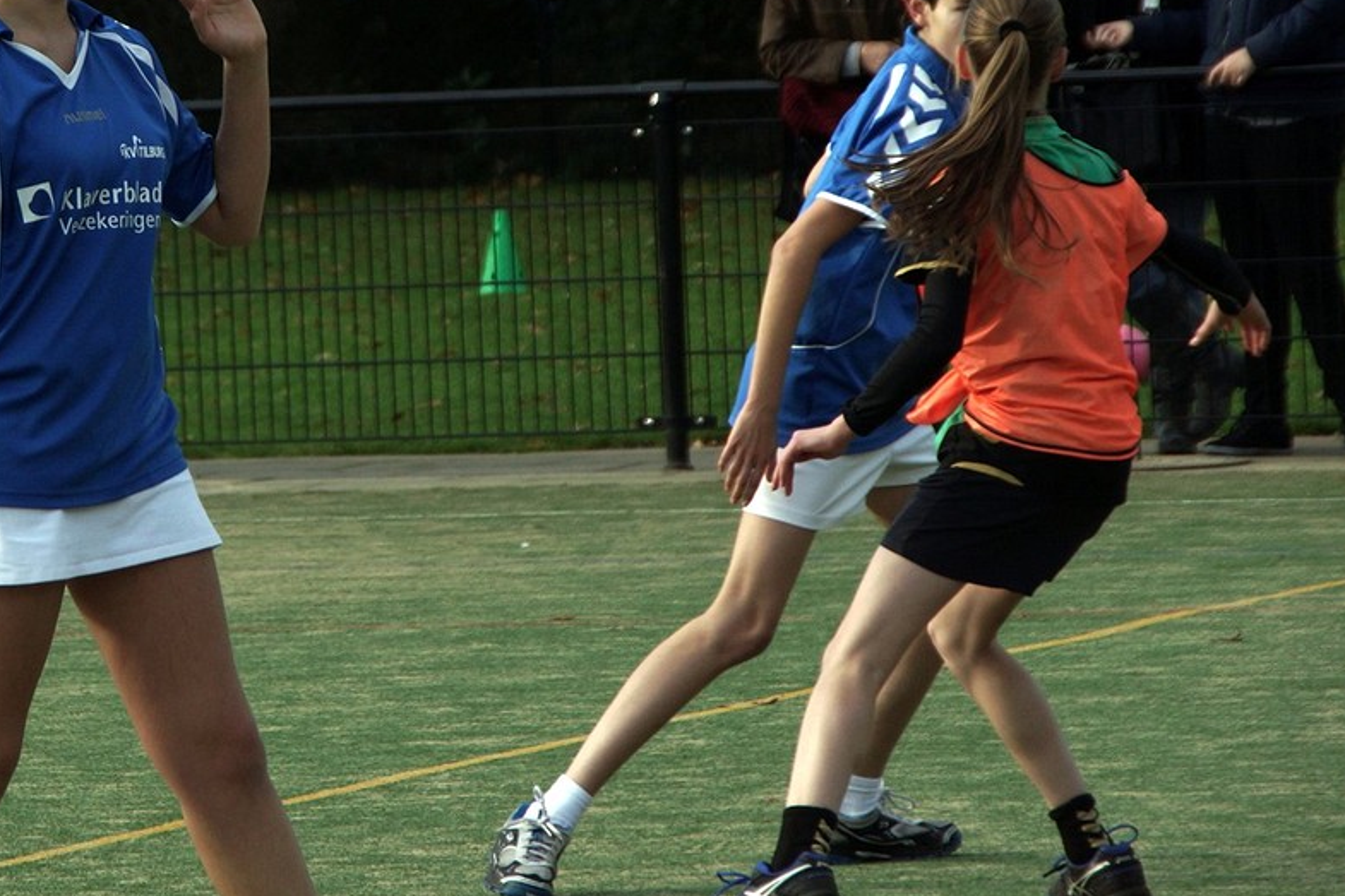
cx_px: 511
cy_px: 340
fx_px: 10234
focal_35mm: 274
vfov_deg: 5.0
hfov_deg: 7.5
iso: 200
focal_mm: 140
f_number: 7.1
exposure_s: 1/640
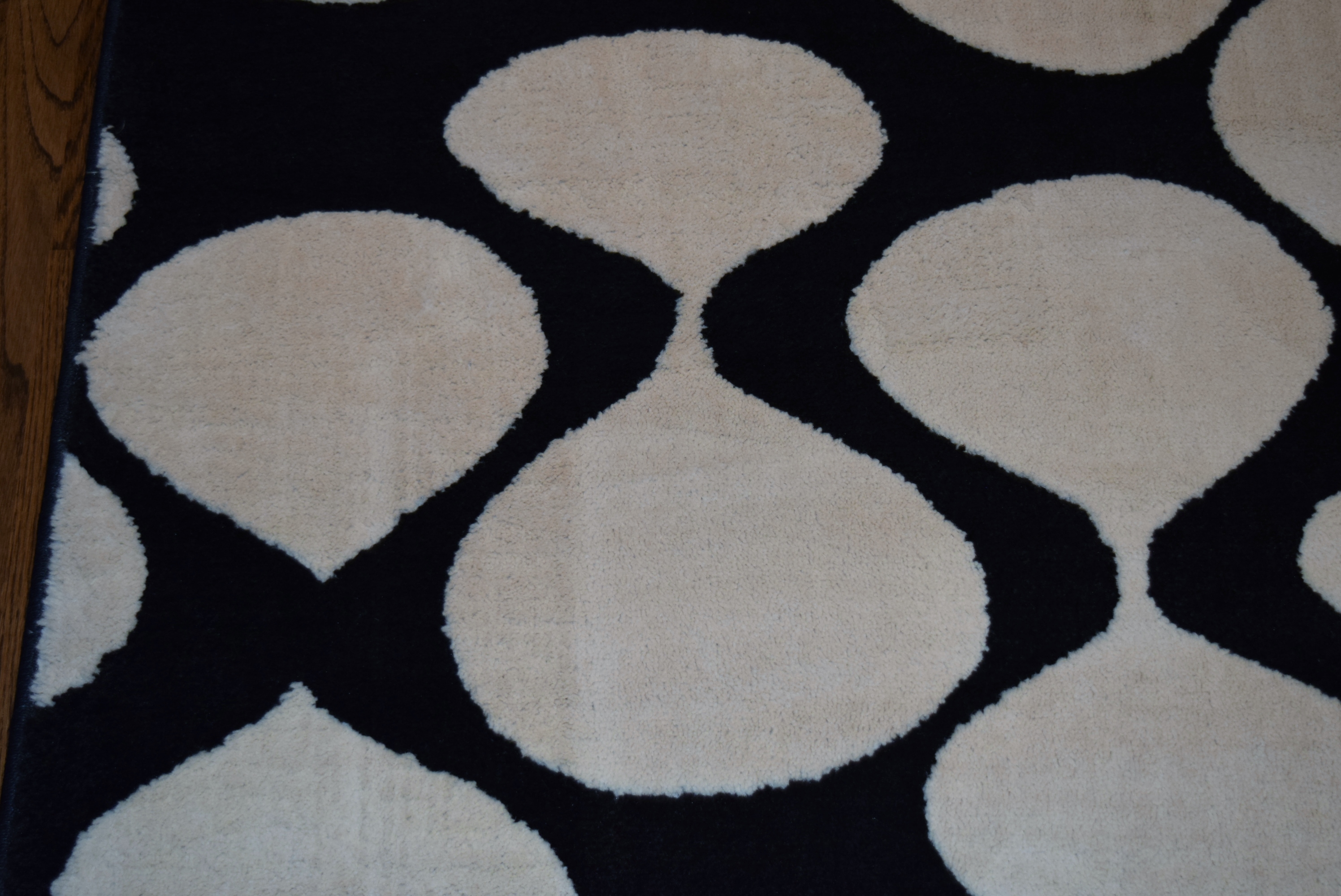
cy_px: 448
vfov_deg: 26.5
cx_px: 670
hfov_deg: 38.9
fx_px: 1901
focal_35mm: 51
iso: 1000
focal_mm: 34
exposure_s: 1/60
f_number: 4.5
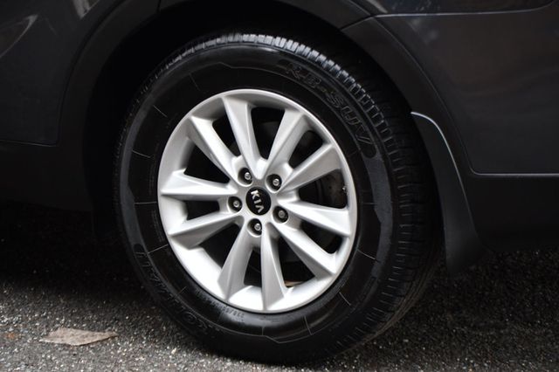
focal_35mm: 123
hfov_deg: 16.7
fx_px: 1909
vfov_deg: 11.1
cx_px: 280
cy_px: 186
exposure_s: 1/250
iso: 800
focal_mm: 82
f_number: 4.8
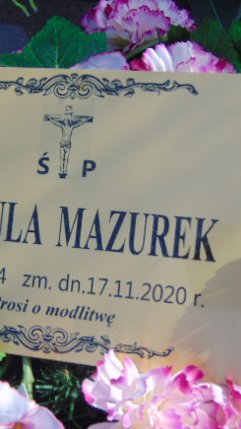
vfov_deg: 37.2
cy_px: 217
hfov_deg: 21.3
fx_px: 637
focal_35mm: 56
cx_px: 61
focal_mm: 6.3
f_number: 3.2
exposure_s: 1/640
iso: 80
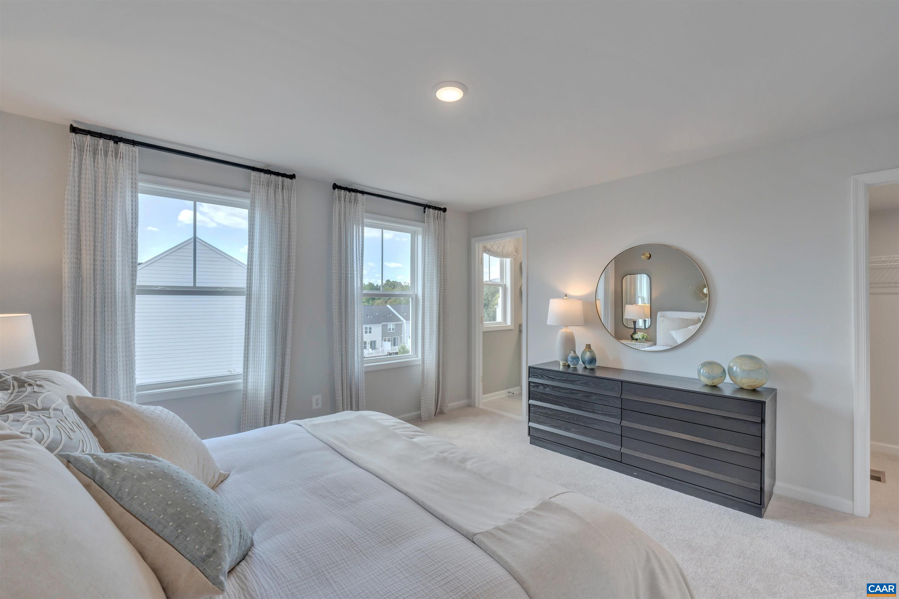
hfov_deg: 100.4
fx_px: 375
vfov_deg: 77.3
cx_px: 450
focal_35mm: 15
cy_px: 300
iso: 200
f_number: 8
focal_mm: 10
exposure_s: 1/40
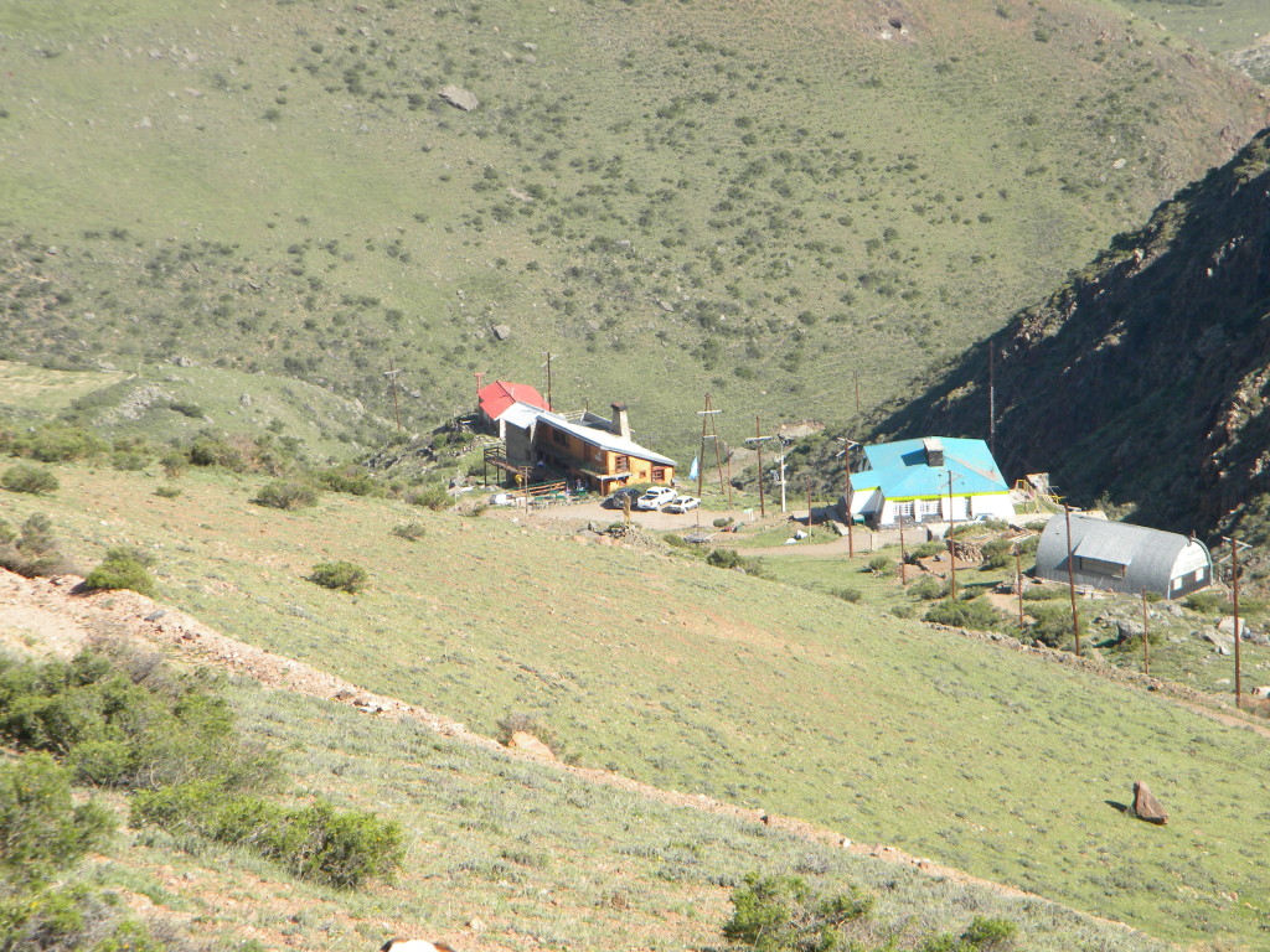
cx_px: 635
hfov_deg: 12.7
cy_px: 476
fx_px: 5723
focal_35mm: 156
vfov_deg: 9.5
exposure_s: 1/320
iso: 80
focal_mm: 28.3
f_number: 5
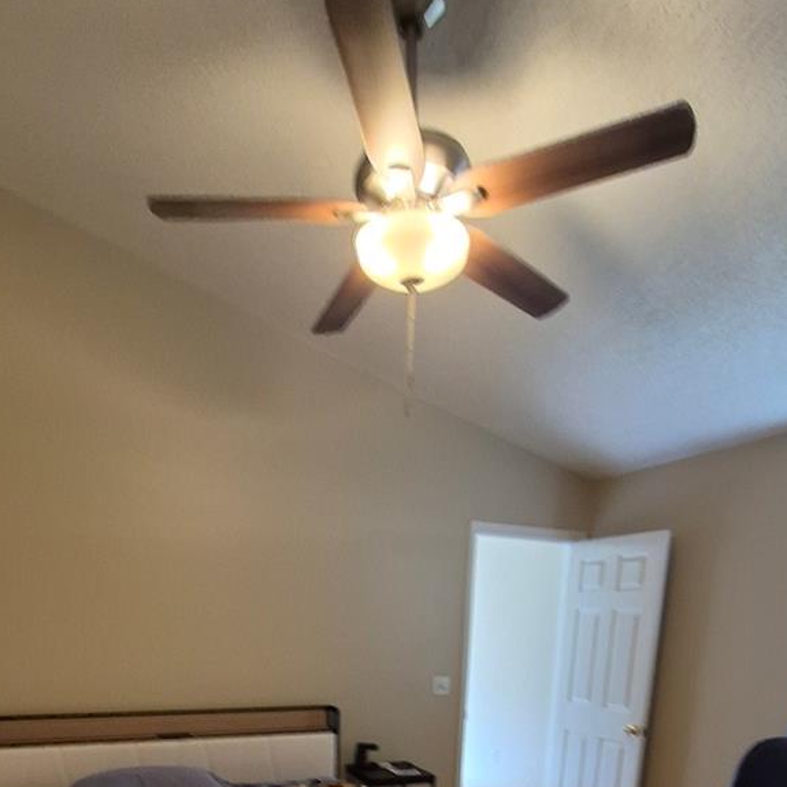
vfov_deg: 50.5
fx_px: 617
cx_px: 385
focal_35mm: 24
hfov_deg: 65.0
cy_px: 812
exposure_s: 1/60
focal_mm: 1.74
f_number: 2.2
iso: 250
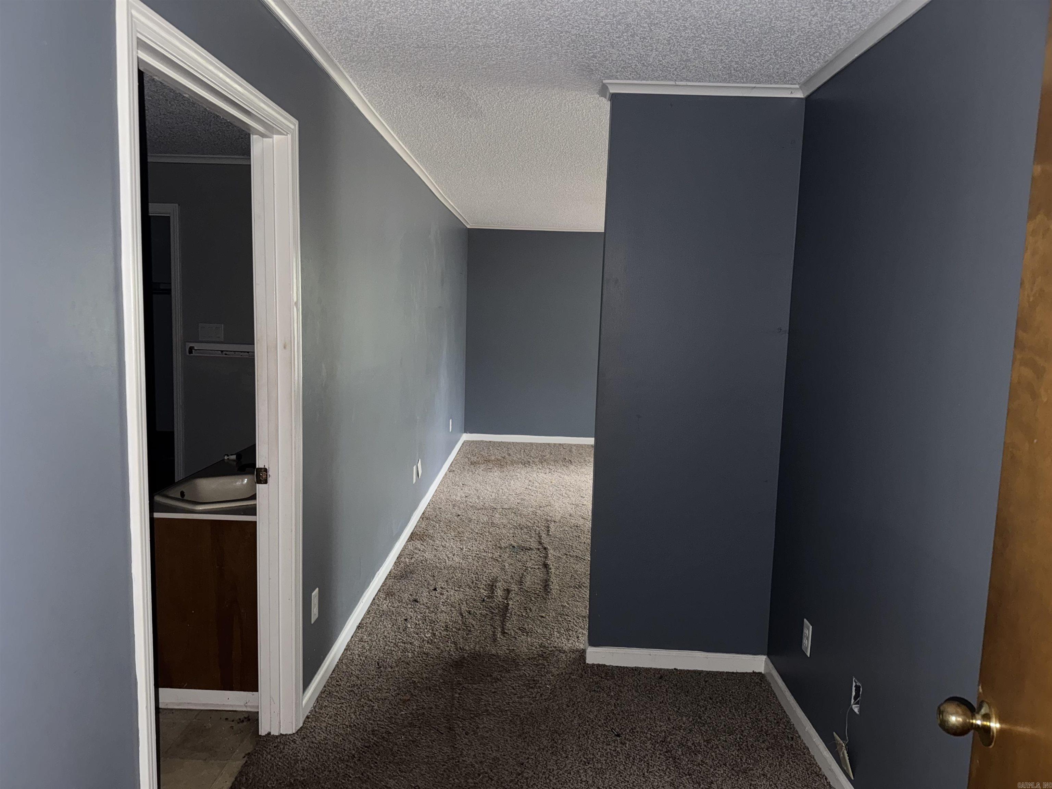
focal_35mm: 24
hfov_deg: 71.6
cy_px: 394
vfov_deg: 56.8
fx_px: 729
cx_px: 526
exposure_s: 1/8
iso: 200
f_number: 1.78
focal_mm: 6.76
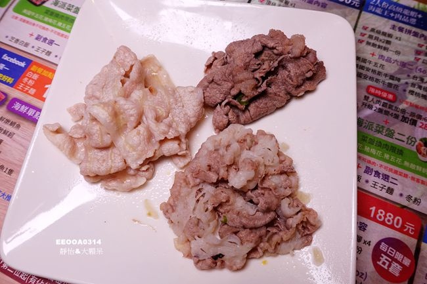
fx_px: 285
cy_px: 142
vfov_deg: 53.1
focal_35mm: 24
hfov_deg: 73.8
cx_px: 214
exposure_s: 1/125
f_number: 4
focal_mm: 8.8
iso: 125
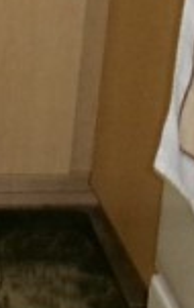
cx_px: -337
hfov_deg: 6.2
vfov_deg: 10.4
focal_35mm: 201
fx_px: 1692
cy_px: 37
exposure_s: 1/34
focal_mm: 5.1
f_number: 3.9
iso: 320
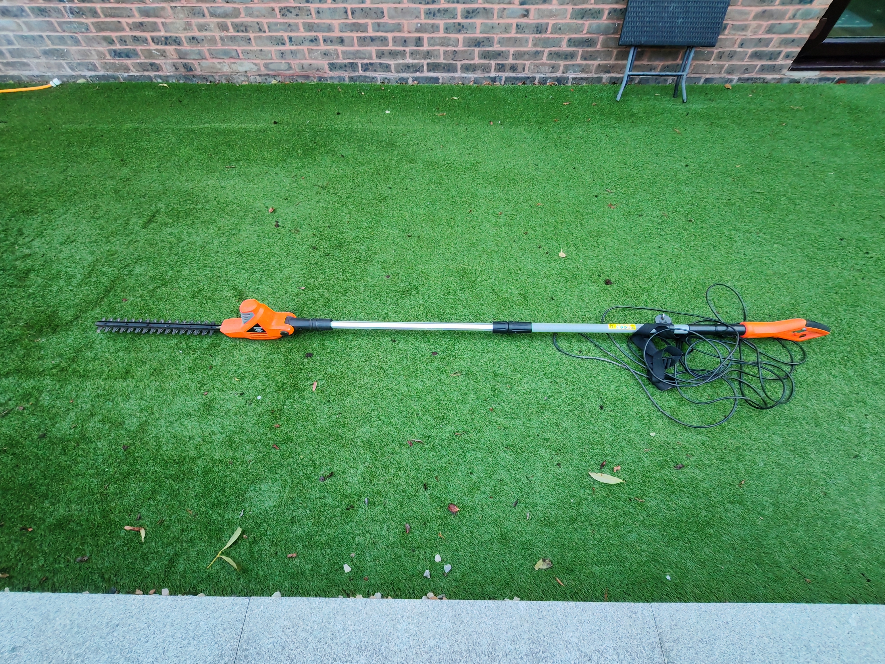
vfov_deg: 78.1
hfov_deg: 94.5
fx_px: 409
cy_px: 332
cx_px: 442
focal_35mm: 16
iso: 160
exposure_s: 1/50
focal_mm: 1.96
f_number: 2.2
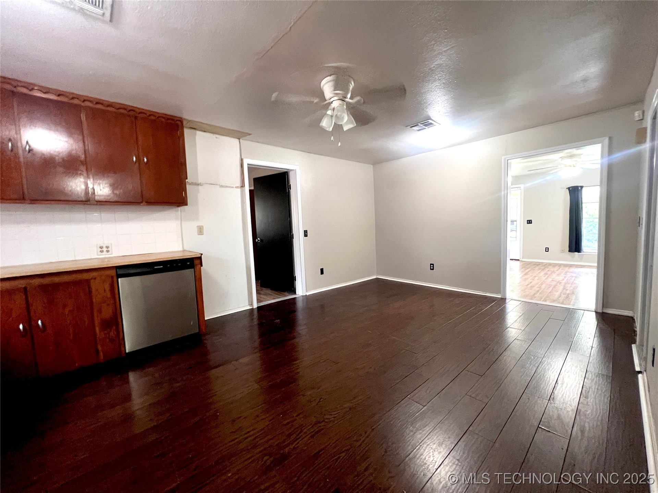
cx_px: 329
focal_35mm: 13
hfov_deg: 106.2
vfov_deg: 89.9
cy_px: 246
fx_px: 247
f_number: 1.8
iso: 500
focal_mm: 1.57
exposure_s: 1/60
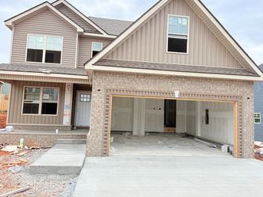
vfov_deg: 49.7
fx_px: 213
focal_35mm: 28
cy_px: 90
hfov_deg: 63.5
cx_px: 133
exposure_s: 1/2169
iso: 80
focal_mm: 6.76
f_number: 1.78
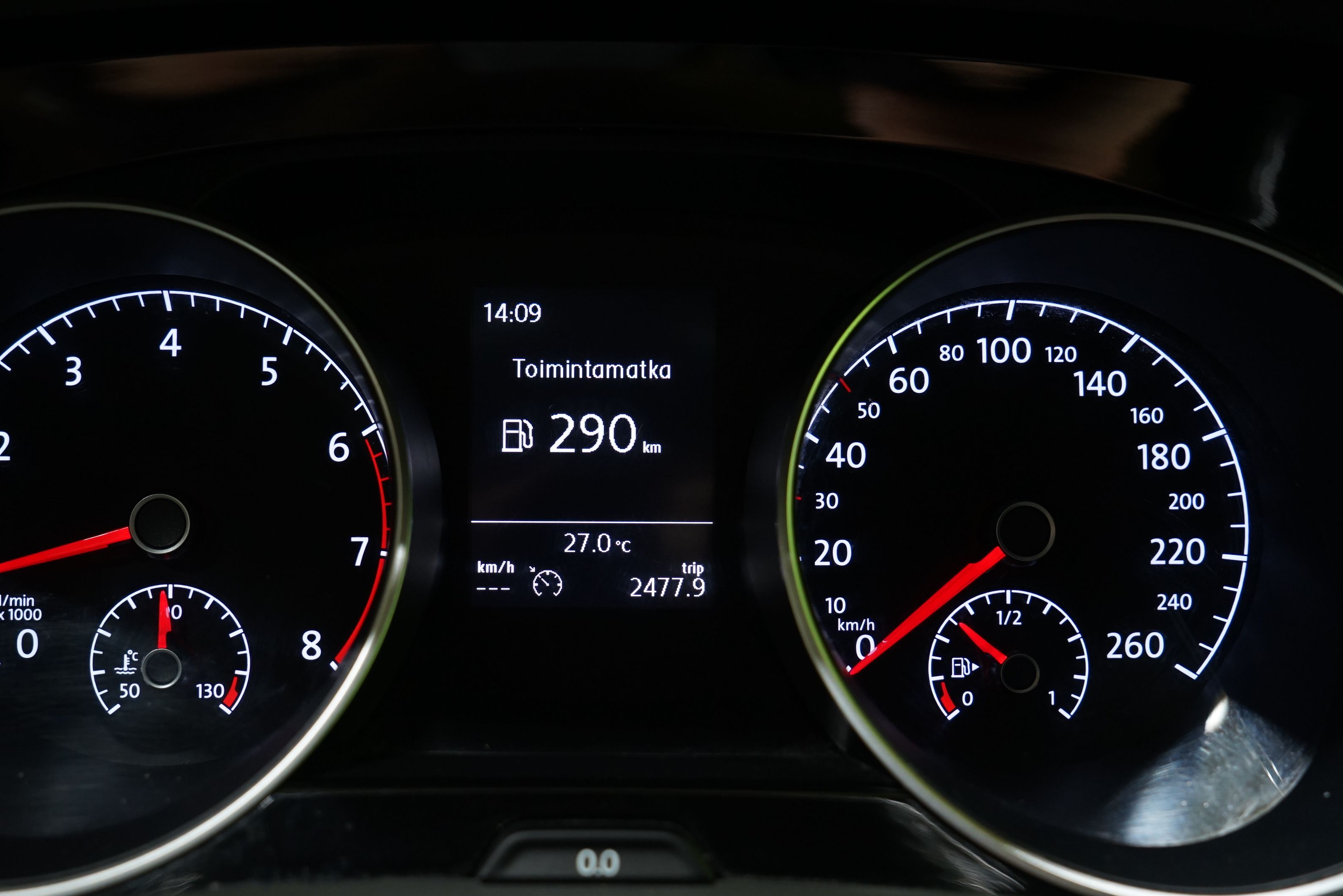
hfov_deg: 58.6
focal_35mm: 32
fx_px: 1194
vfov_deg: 41.0
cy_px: 530
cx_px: 593
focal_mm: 26
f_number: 5.6
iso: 1000
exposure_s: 1/20
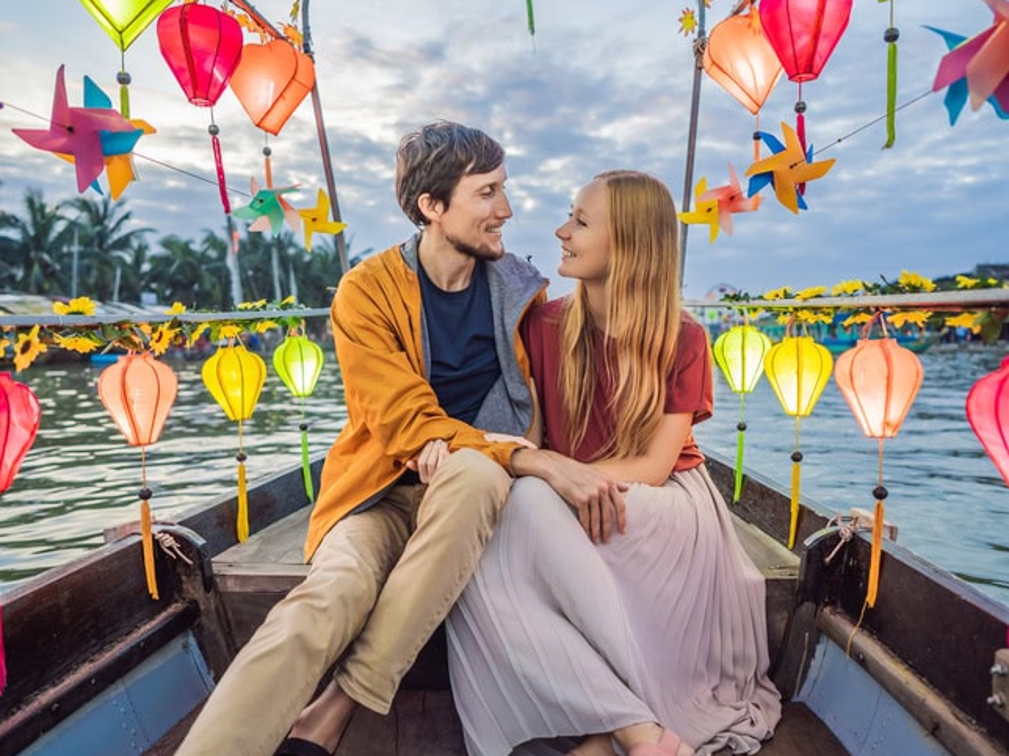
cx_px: 511
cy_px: 377
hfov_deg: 63.4
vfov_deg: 49.7
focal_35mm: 28
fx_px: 816
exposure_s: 1/320
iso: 160
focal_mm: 25
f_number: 2.2
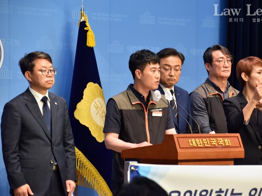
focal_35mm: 163
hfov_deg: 12.1
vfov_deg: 9.1
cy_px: 98
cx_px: 148
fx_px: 1234
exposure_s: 1/60
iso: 560
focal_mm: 100
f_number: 5.6
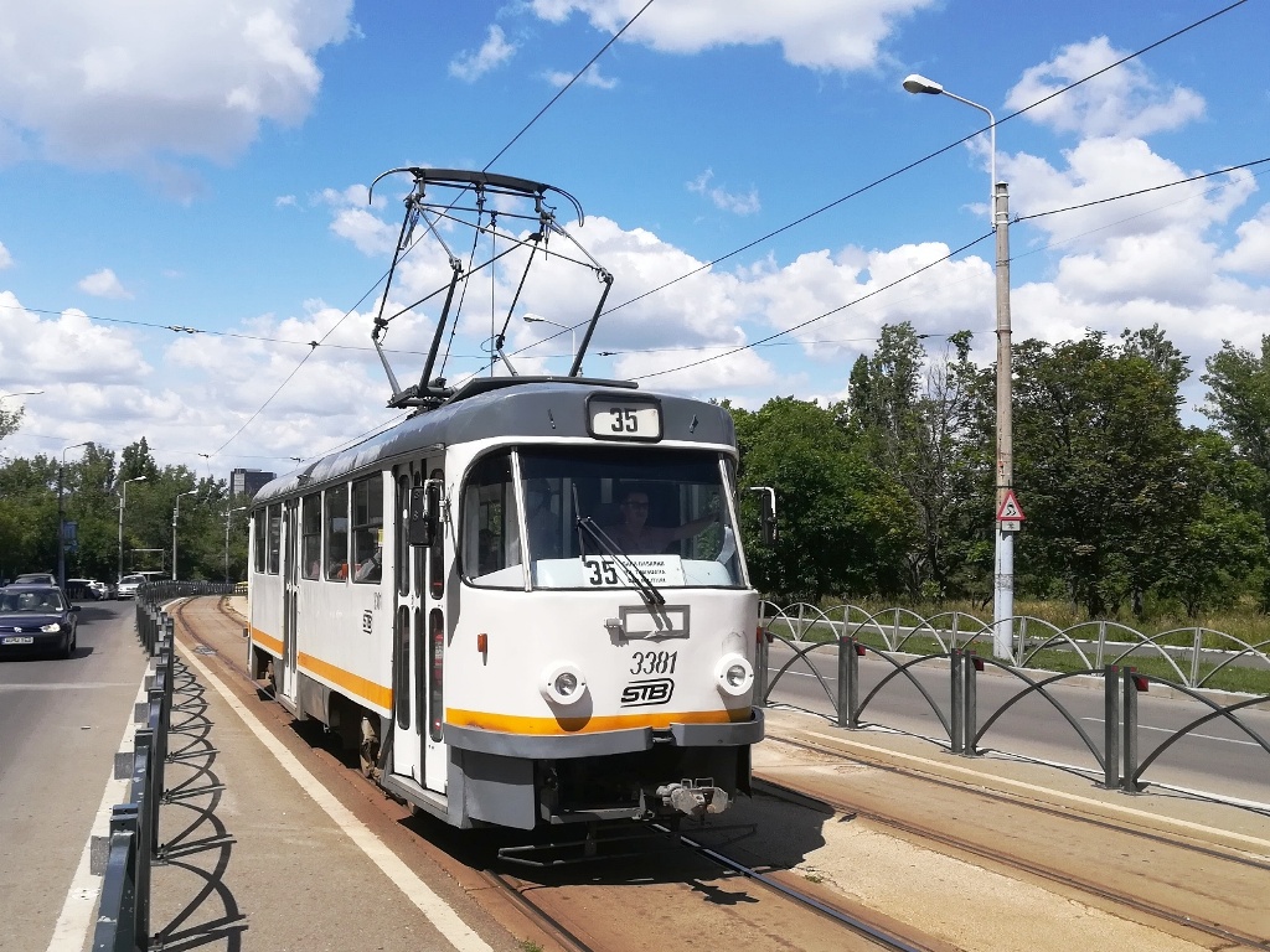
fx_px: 1247
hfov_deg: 54.0
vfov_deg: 41.8
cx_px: 635
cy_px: 476
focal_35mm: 34
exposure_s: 1/1289
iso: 50
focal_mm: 3.83
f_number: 2.2
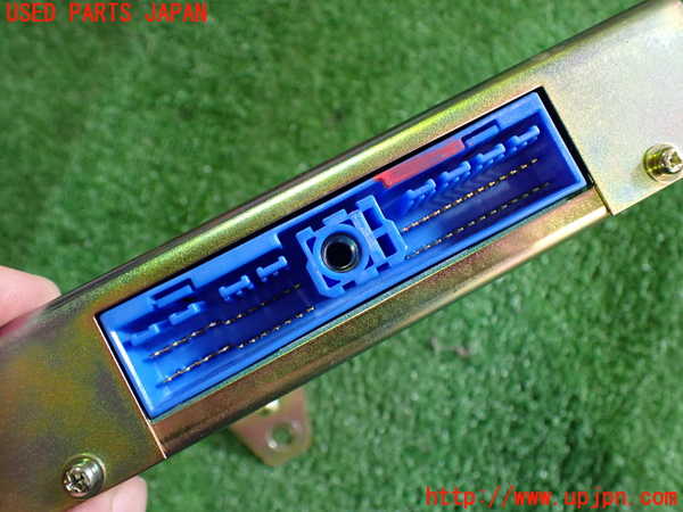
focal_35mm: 30
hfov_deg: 60.0
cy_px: 256
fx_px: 592
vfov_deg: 46.8
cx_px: 342
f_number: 2.3
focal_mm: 5.4
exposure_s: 1/125
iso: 800
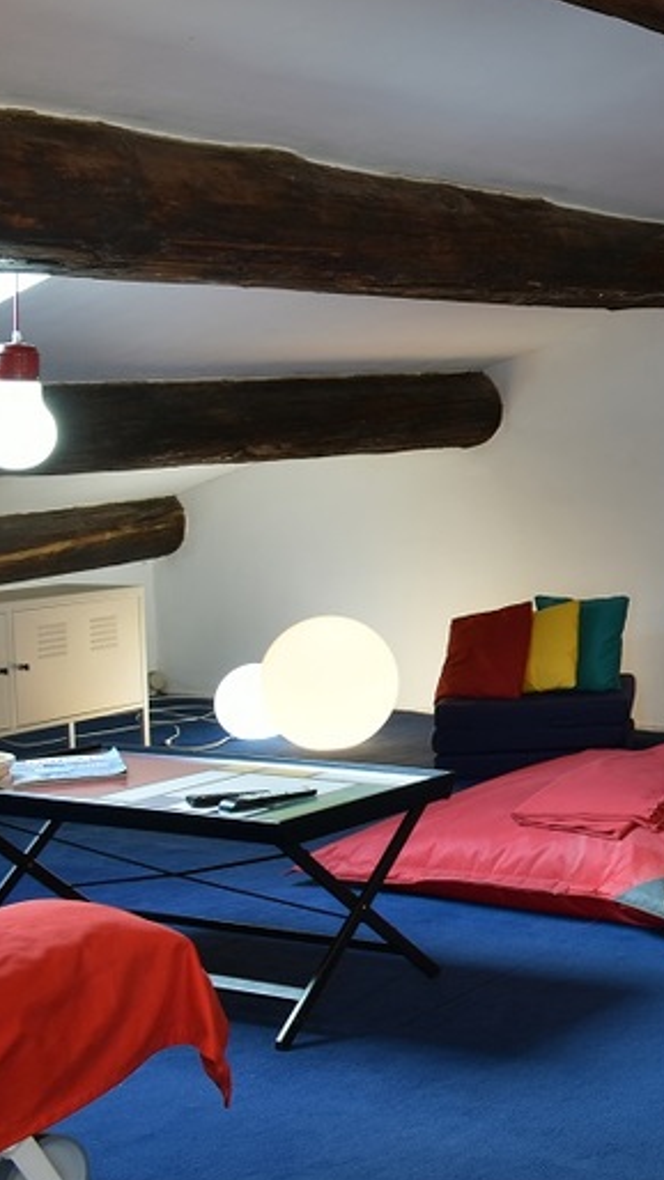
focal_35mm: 55
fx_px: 1722
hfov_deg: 18.6
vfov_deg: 37.6
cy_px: 451
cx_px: 1073
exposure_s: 1/8
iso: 320
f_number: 8
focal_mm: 18
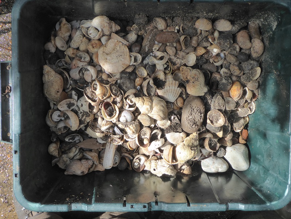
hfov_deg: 41.2
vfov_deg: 31.5
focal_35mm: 46
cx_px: 146
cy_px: 110
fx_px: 387
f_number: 3.9
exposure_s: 1/320
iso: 160
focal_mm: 7.8
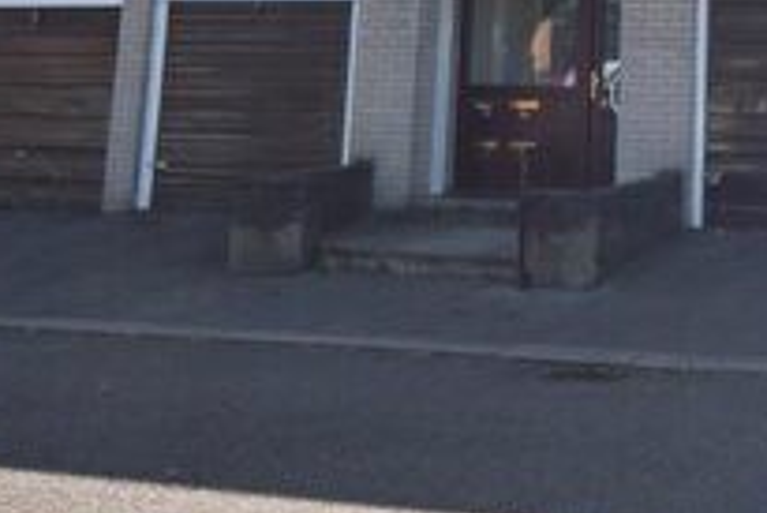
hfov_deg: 27.6
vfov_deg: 18.5
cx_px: 842
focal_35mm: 67
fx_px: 1422
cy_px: -212
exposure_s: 1/200
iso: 100
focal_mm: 13
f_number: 7.1
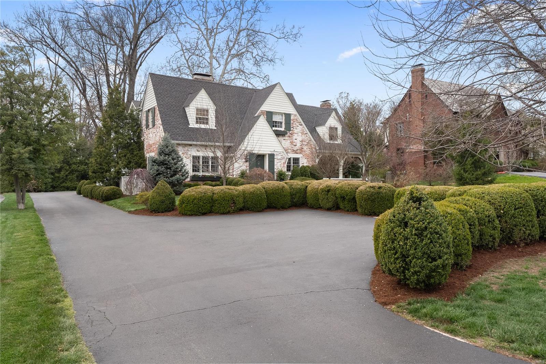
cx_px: 273
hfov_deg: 65.5
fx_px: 425
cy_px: 182
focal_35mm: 28
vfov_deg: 46.4
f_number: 8
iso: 400
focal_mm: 14
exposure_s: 1/160
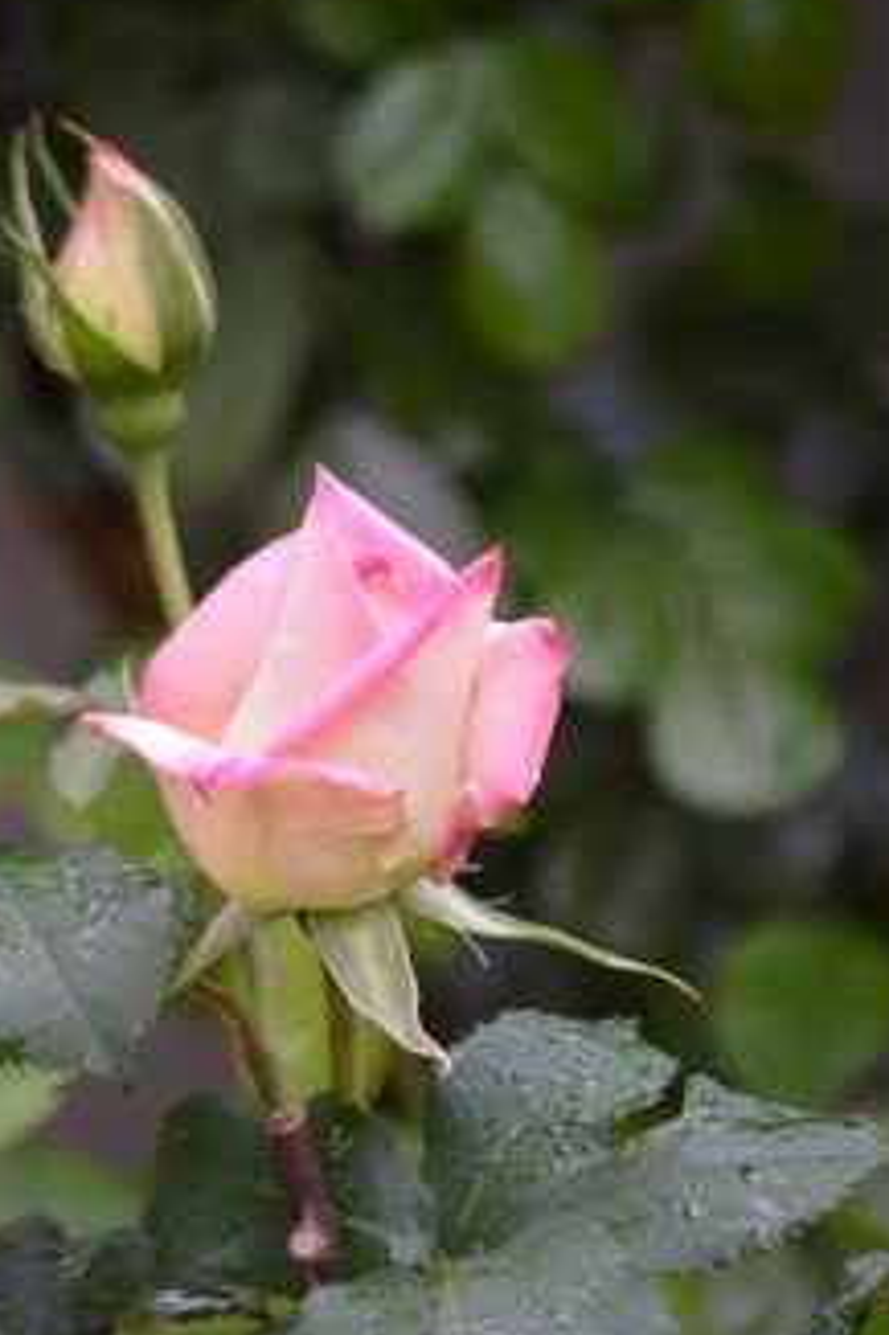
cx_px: 311
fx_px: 17056
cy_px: 766
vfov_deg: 4.5
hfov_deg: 3.0
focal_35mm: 460
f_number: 5.6
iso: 400
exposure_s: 1/200
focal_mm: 200
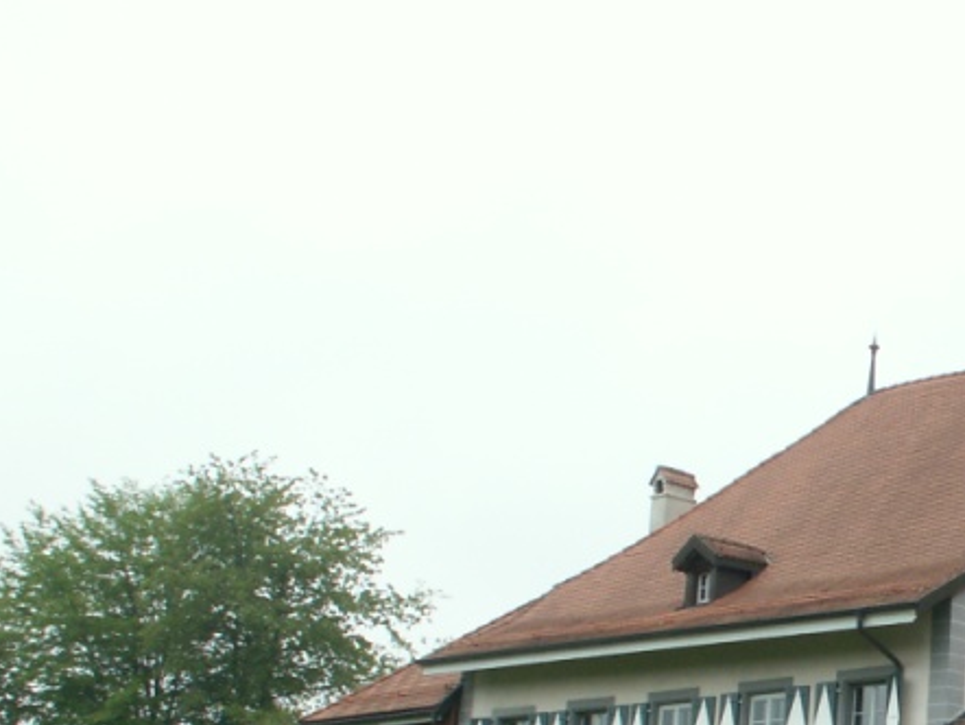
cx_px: 1072
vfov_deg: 17.8
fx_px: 2259
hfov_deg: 22.7
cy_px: 703
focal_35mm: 81
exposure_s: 1/40
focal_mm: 5.86
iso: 50
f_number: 7.1
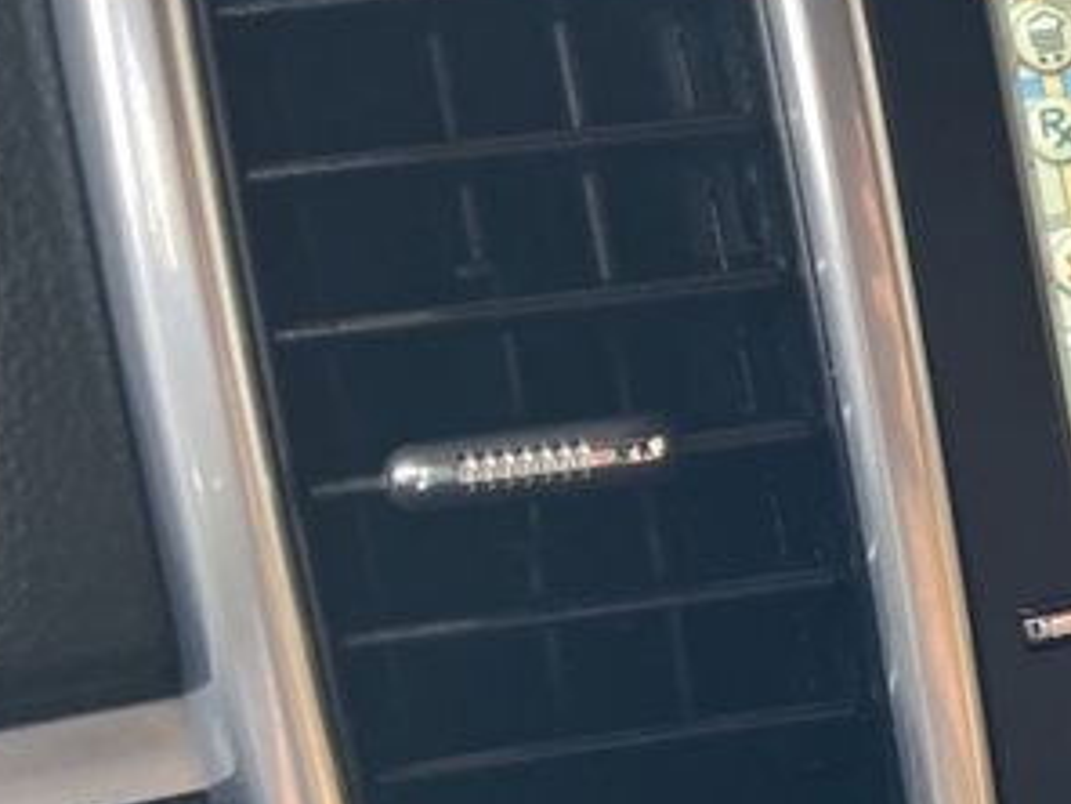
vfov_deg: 16.4
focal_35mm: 90
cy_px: 467
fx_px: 2785
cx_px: 1682
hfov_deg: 18.8
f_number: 1.5
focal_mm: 5.7
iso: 80
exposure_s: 1/121
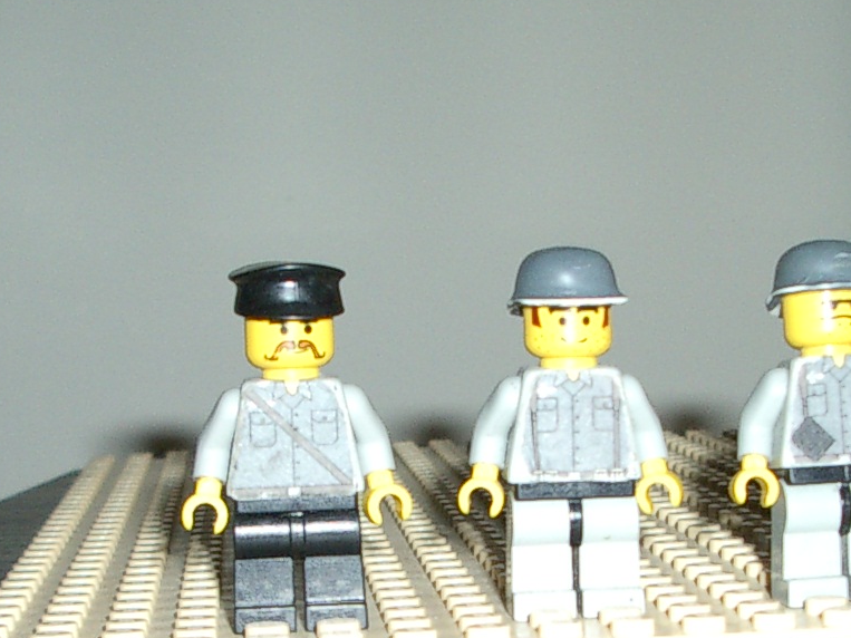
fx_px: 2311
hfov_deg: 20.9
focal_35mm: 94
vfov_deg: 15.6
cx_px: 470
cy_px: 503
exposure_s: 1/40
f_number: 2.6
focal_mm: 5.8
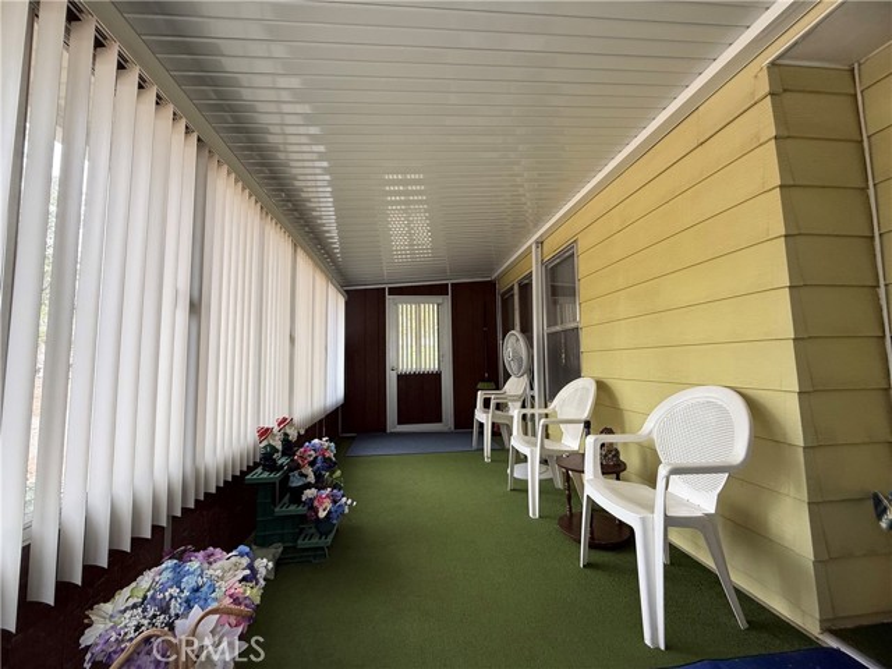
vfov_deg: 85.7
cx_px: 446
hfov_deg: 102.1
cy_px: 334
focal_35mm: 14
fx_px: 361
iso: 160
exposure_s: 1/99
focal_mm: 2.22
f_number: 2.2
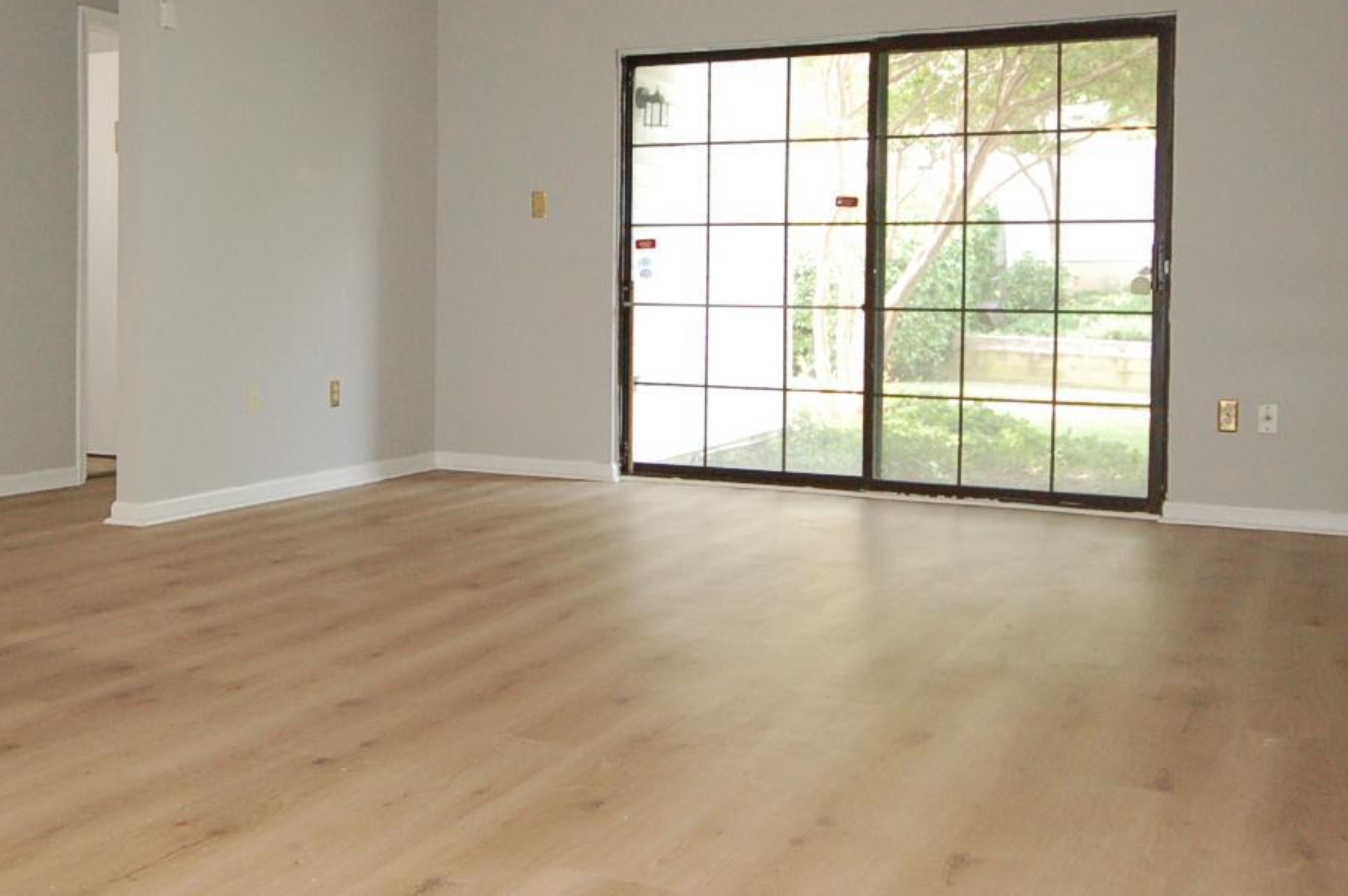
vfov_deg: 30.9
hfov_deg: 45.3
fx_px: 1603
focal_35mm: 43
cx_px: 517
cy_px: 280
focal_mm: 17
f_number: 5.6
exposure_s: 1/60
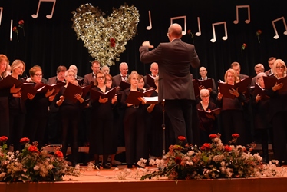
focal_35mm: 54
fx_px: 430
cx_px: 111
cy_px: 40
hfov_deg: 36.8
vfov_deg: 24.8
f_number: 3.8
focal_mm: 21
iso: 1000
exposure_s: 1/30
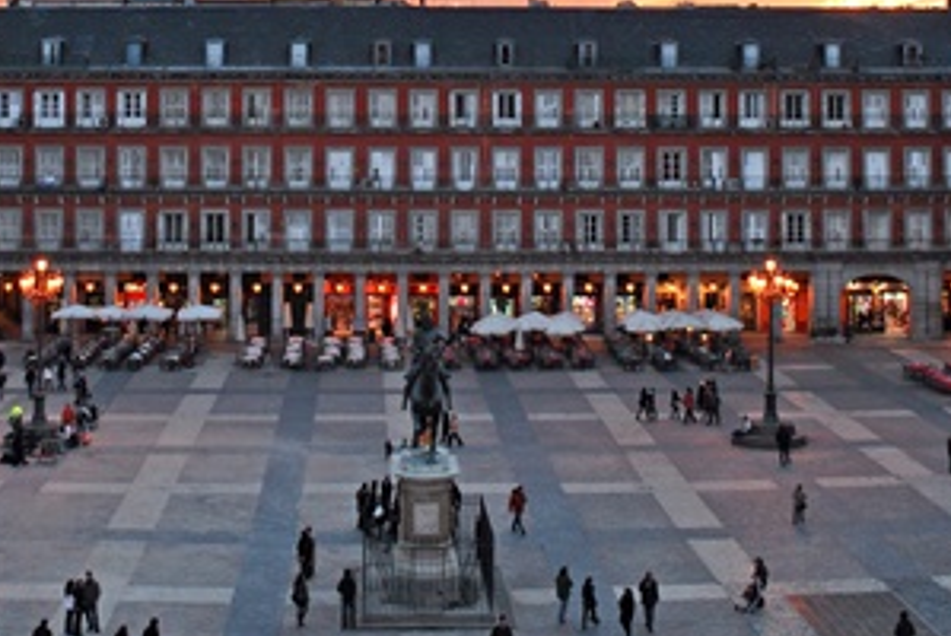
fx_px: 1719
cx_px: 413
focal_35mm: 65
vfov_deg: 20.2
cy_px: -22
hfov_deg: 30.9
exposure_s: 1/80
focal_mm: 18
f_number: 4.5
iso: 200
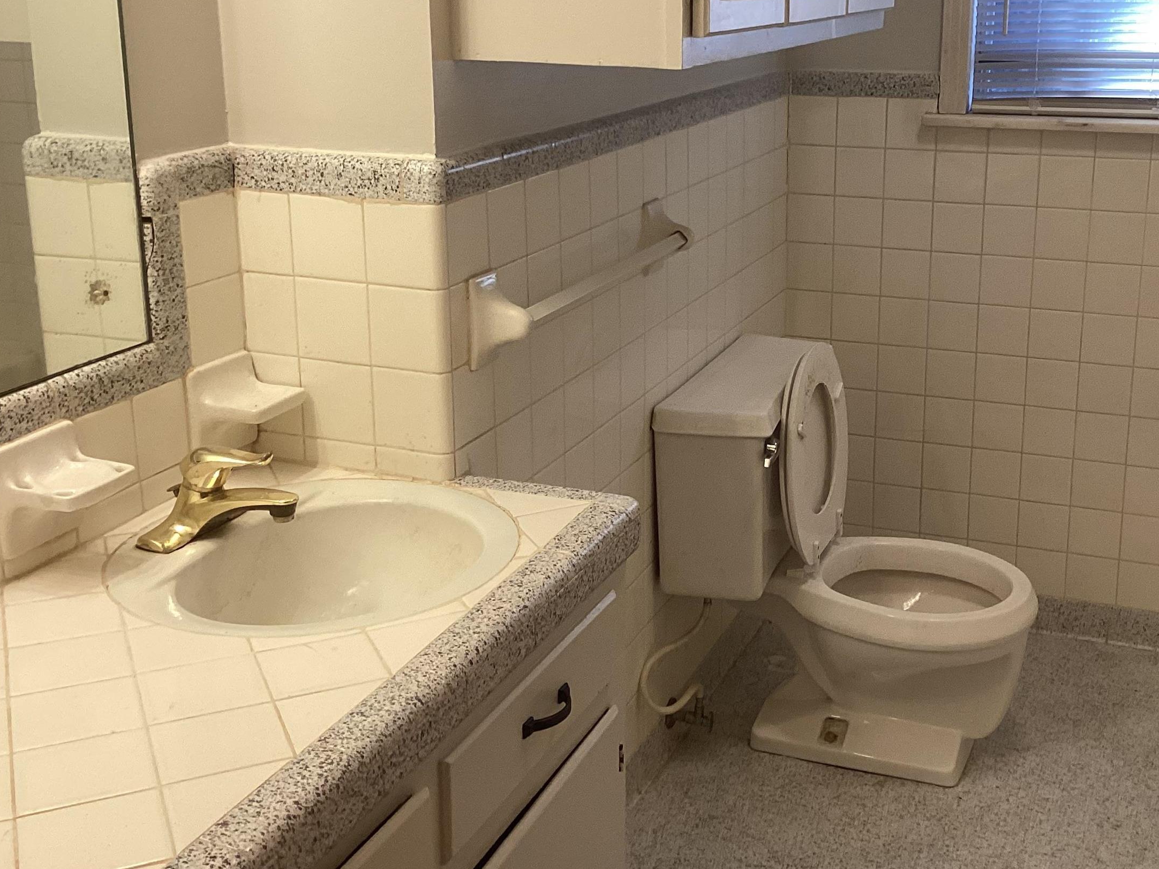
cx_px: 713
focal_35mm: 44
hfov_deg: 42.7
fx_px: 1473
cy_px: 337
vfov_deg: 32.8
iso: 80
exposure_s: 1/120
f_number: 2.4
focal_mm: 3.3
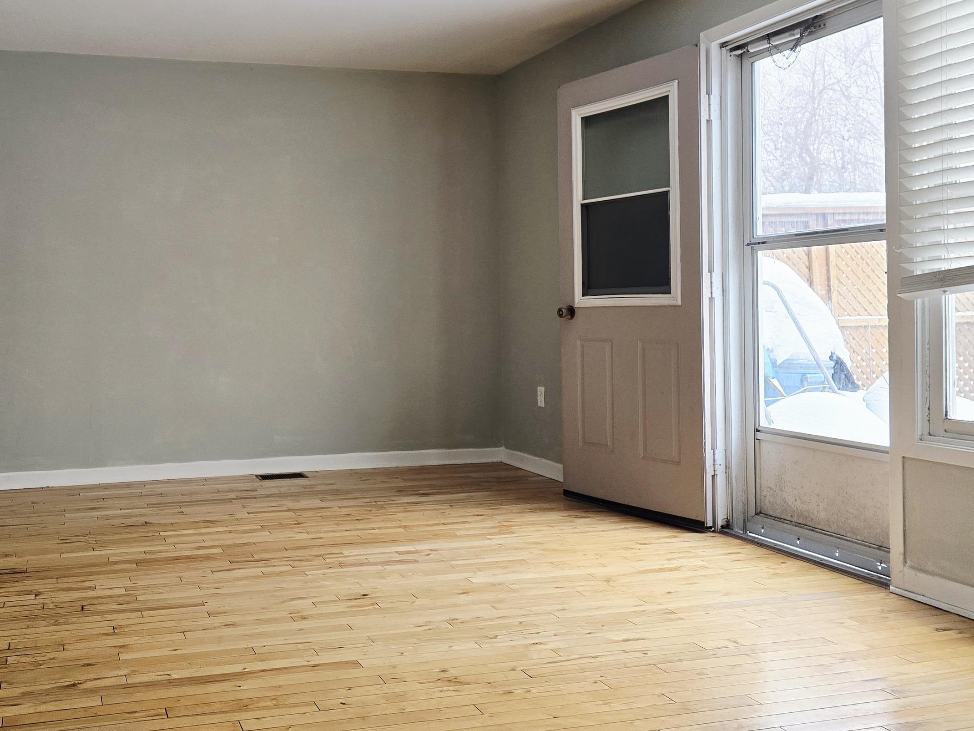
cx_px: 276
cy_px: 304
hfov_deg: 53.5
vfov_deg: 42.8
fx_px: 929
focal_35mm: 33
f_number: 1.7
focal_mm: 6.3
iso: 125
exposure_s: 1/182
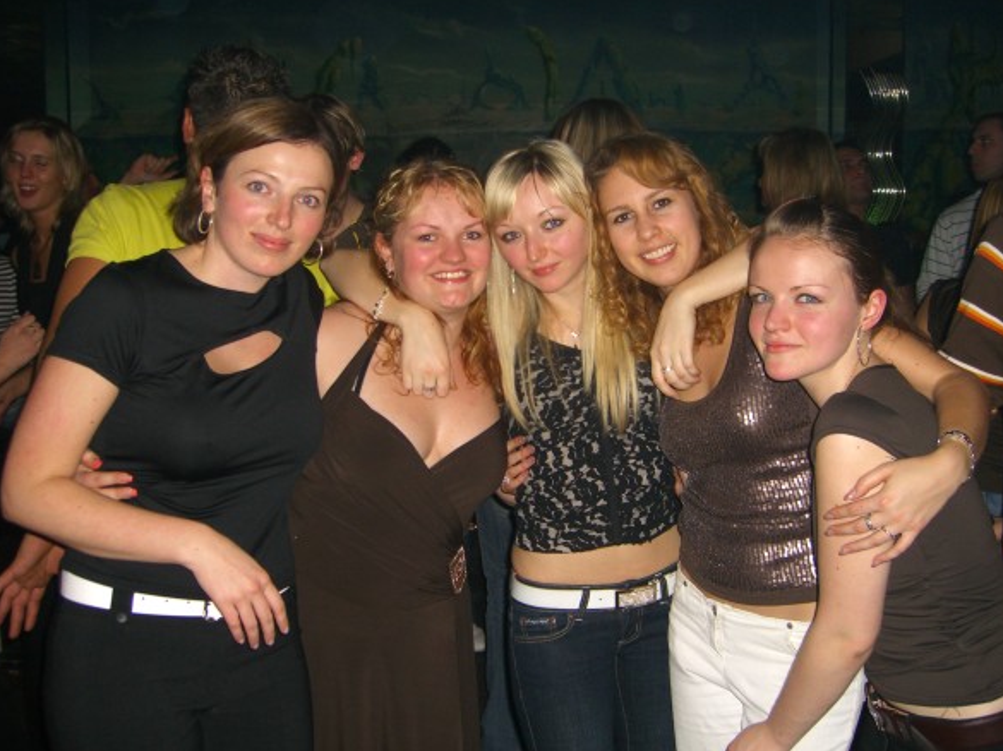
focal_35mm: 39
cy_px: 370
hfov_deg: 47.9
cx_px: 508
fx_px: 1129
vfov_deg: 36.8
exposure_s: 1/60
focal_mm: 7.9
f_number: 2.8
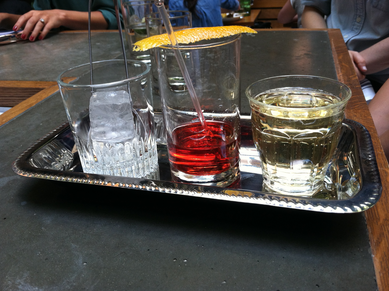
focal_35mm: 35
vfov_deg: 40.6
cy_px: 146
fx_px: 393
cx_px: 194
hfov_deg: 52.7
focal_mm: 3.85
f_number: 2.8
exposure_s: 1/60
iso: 100
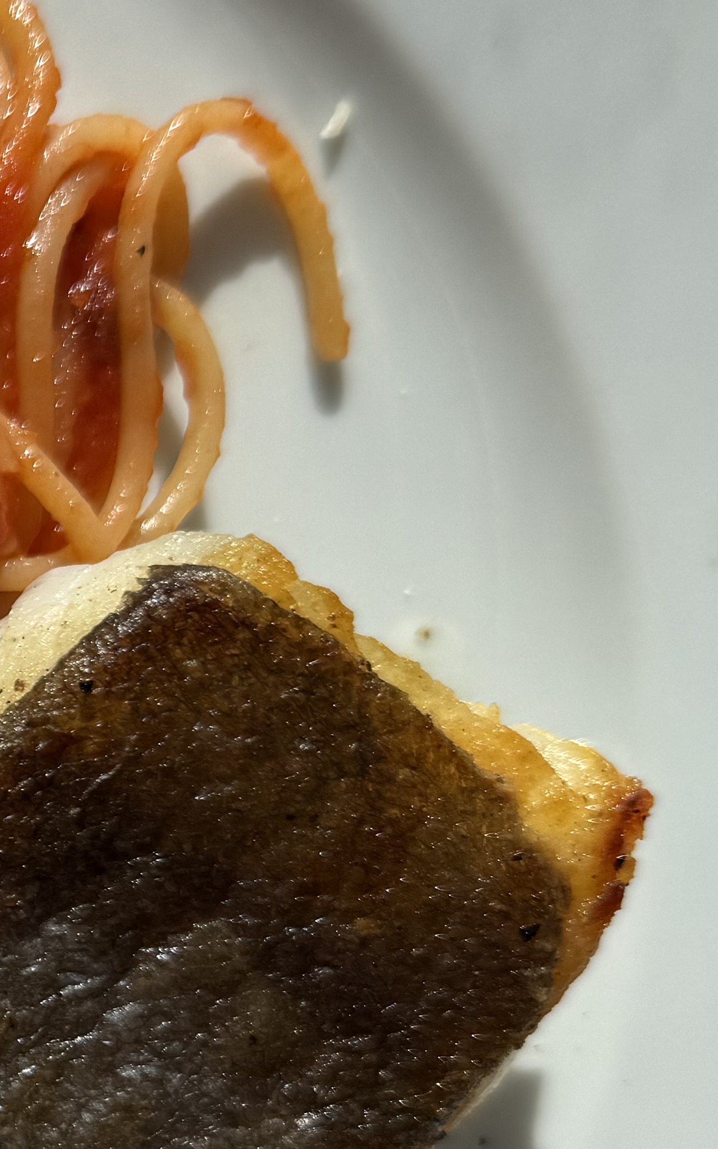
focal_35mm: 69
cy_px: 784
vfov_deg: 29.5
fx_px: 2161
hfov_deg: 16.4
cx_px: -494
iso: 80
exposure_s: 1/5714
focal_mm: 6.76
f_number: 1.78
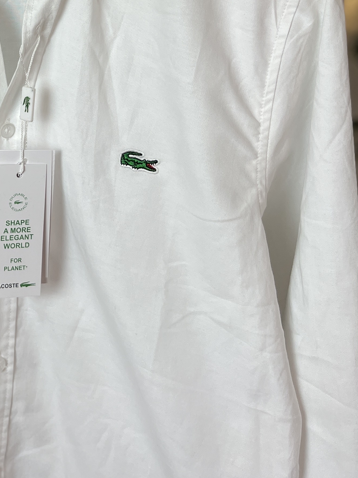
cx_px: -18
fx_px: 813
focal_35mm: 59
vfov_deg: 29.9
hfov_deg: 23.5
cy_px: -29
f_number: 1.6
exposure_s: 1/112
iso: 32
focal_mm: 5.1
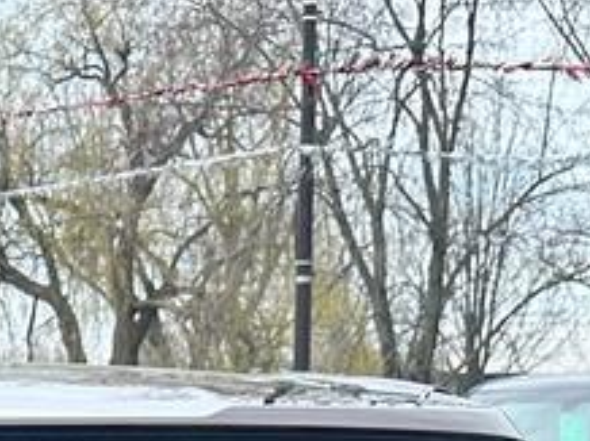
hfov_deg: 13.6
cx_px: -111
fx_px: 2401
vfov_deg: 9.1
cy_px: 1166
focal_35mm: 141
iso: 80
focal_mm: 6.86
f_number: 1.78
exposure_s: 1/1289
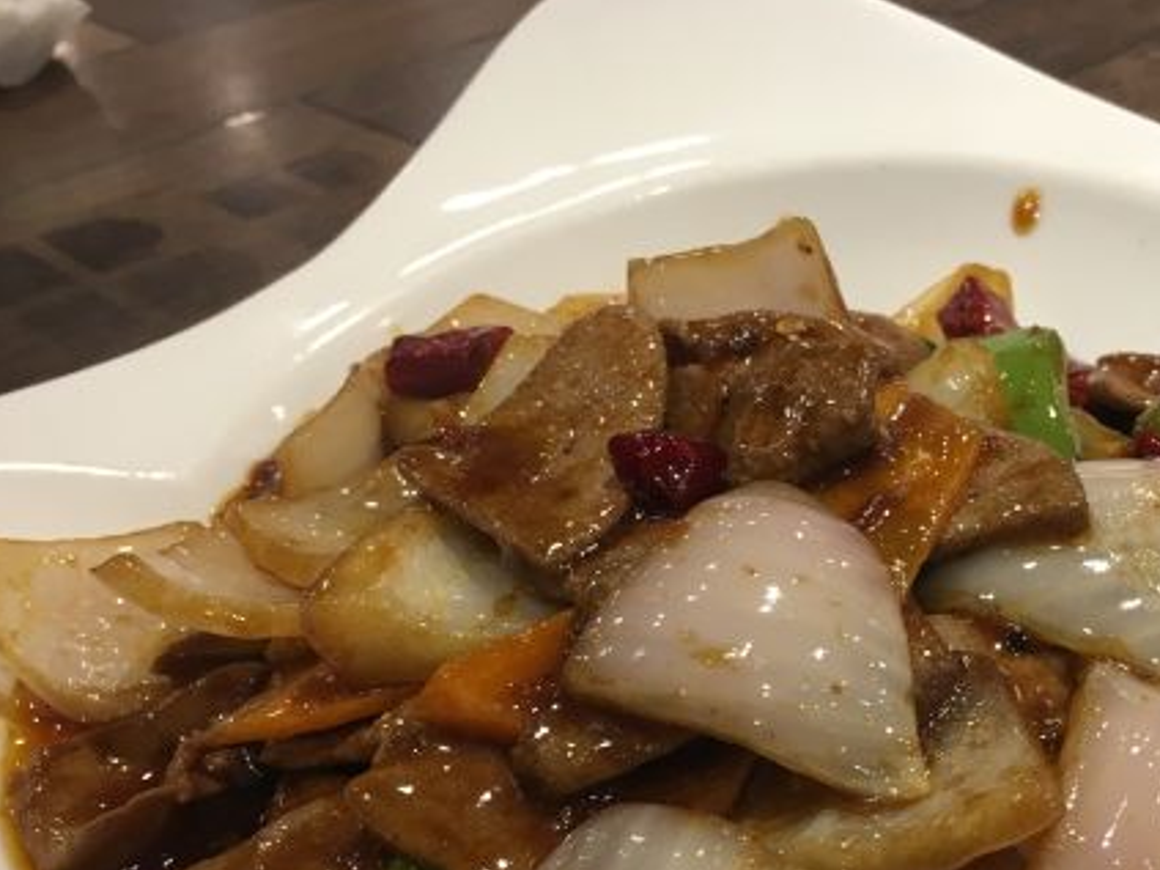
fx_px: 1608
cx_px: 814
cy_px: 652
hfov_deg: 39.0
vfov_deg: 29.8
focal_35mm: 48
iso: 80
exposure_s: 1/33
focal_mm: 4.15
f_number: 2.2
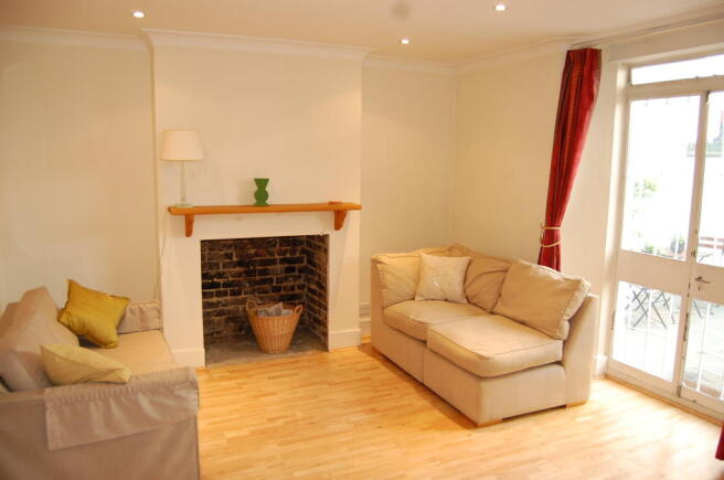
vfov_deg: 47.8
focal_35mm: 27
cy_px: 240
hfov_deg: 67.5
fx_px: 542
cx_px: 362
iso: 400
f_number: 3.5
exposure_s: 1/80
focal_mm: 18
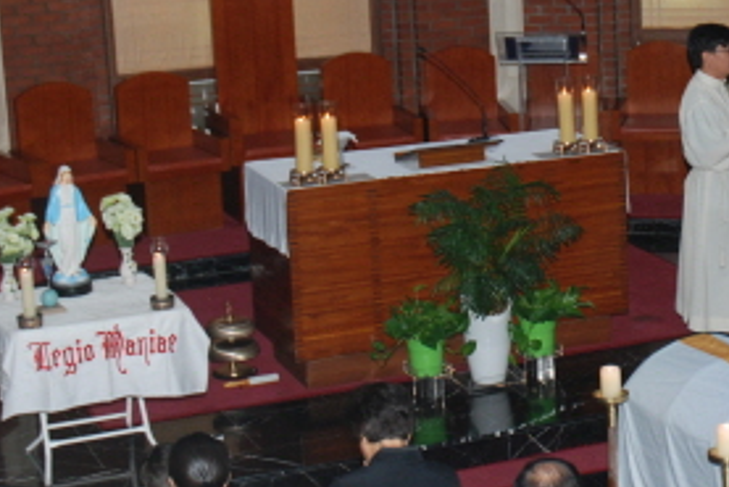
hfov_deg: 19.4
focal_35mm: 102
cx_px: 734
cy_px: 187
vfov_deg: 13.4
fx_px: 2072
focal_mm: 27
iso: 400
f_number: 5
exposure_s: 1/60
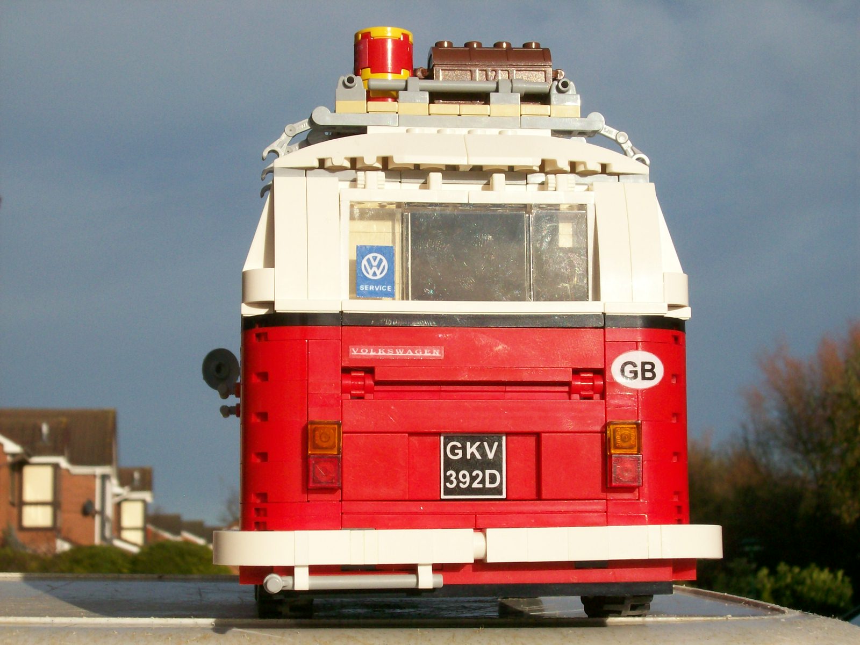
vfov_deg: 21.0
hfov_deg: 27.8
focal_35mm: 70
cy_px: 322
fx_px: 1739
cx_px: 430
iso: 80
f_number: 6.7
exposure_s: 1/849
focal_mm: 11.6
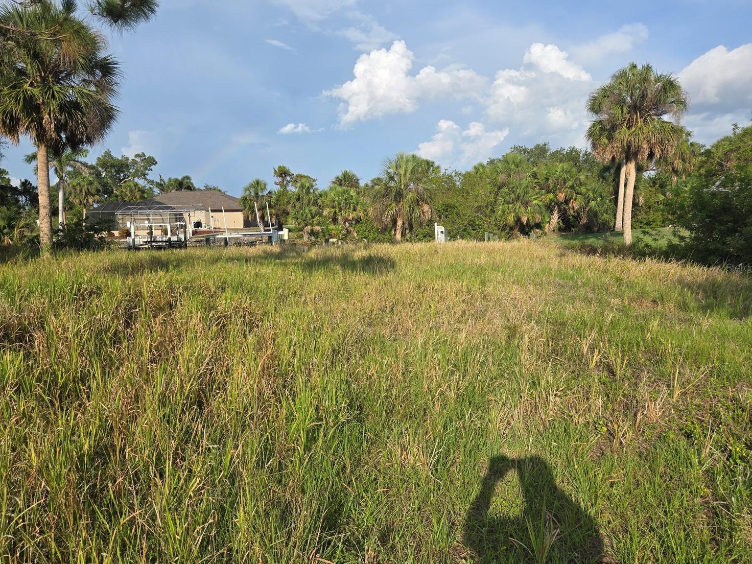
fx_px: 543
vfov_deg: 54.9
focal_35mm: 25
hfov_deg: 69.4
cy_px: 267
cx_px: 366
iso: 40
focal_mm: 5.4
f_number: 1.8
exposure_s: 1/2921
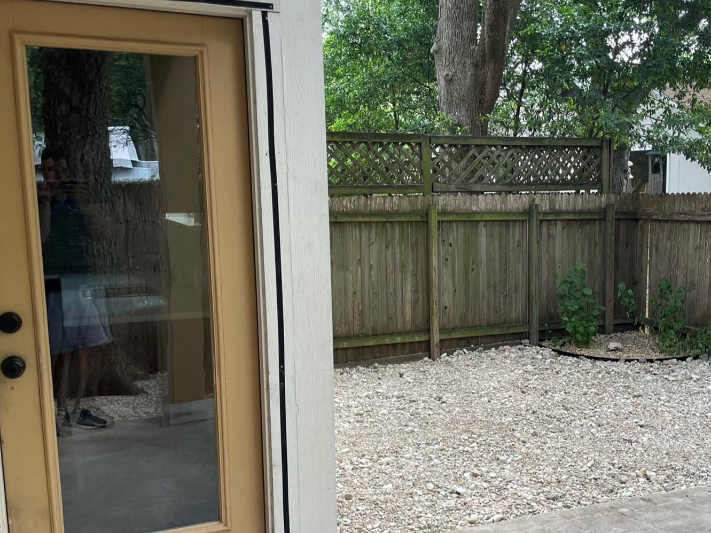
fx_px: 822
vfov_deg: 35.8
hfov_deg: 45.5
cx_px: 516
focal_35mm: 40
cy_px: 327
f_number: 1.6
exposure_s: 1/121
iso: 40
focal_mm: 4.2
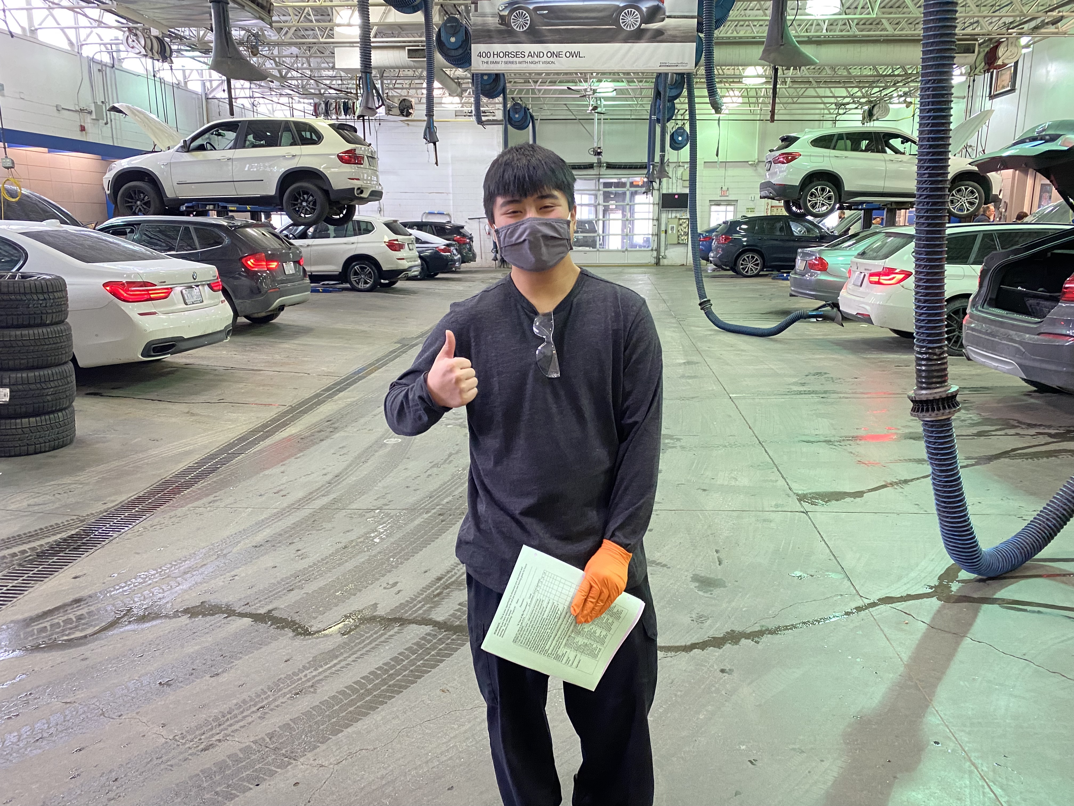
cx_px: 537
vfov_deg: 53.1
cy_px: 403
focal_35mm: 26
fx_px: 807
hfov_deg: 67.3
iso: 200
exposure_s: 1/60
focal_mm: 4.25
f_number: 1.8
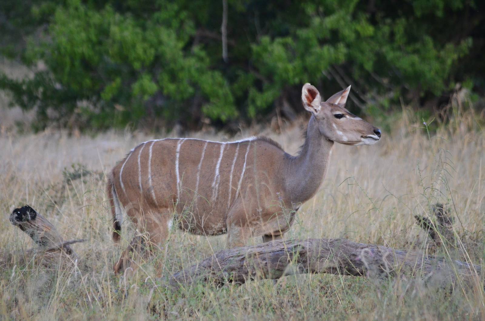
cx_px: 242
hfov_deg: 2.8
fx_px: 10084
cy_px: 160
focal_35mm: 750
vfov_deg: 1.8
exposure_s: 1/640
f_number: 6.3
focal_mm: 500
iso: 2500
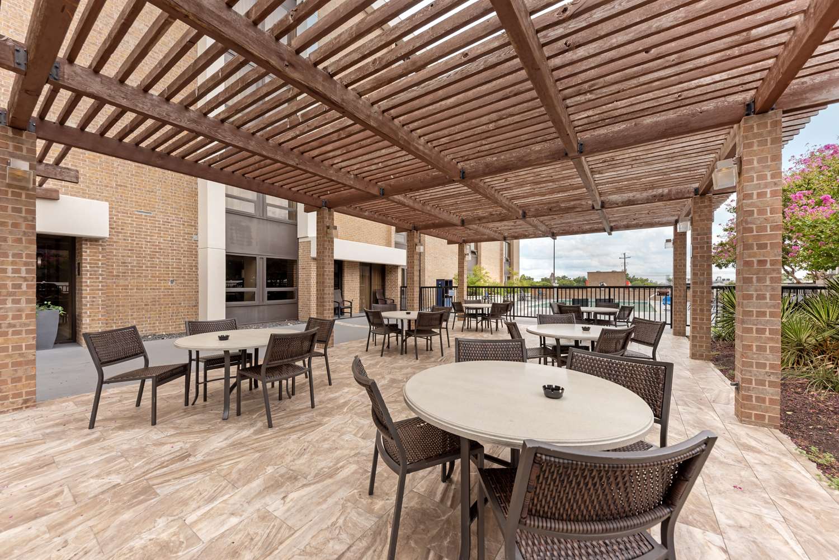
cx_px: 420
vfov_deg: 85.5
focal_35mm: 13
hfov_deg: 108.3
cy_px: 280
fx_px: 303
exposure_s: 1/100
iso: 200
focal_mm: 13
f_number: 8
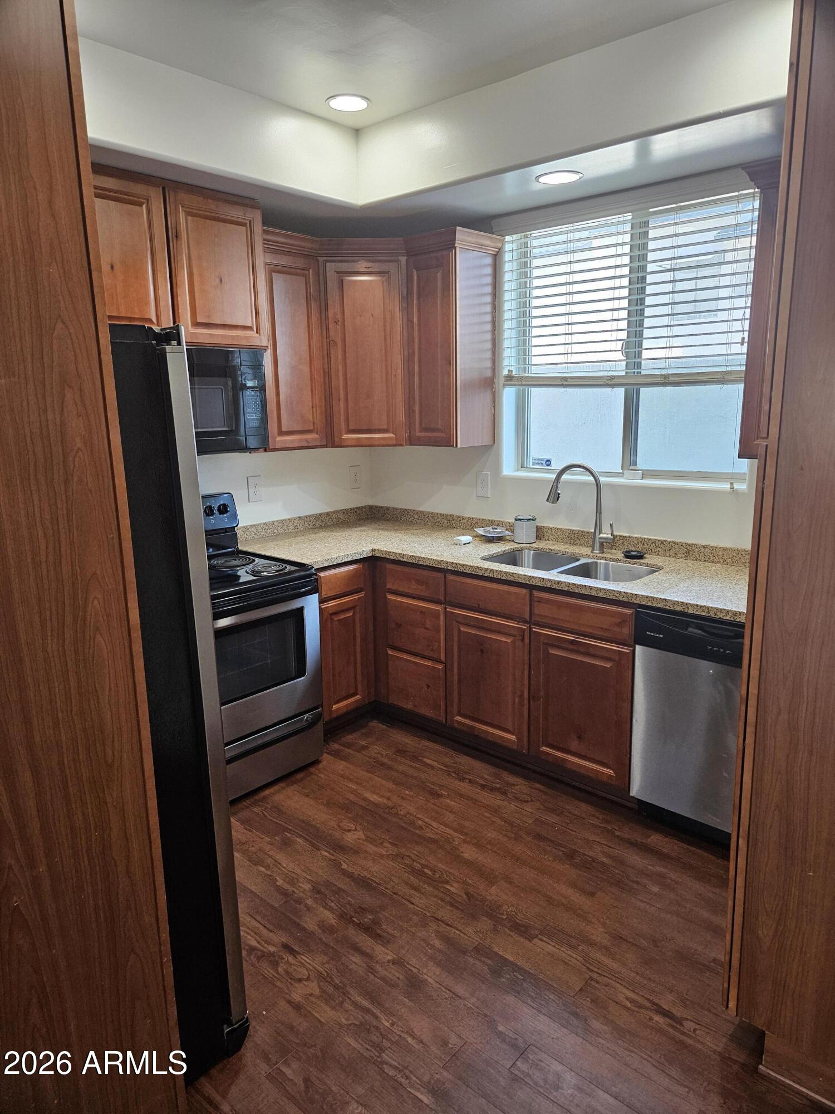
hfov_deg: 58.9
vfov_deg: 73.9
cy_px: 557
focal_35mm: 23
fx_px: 740
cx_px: 418
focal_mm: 5.4
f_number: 1.8
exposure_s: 1/120
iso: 250
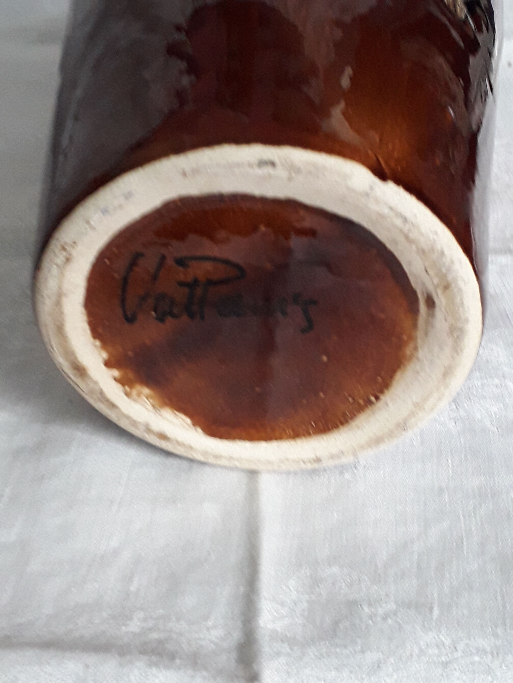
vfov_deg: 65.3
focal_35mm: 27
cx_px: 256
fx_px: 534
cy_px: 342
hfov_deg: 51.4
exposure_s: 1/25
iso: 200
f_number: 1.9
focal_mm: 3.6
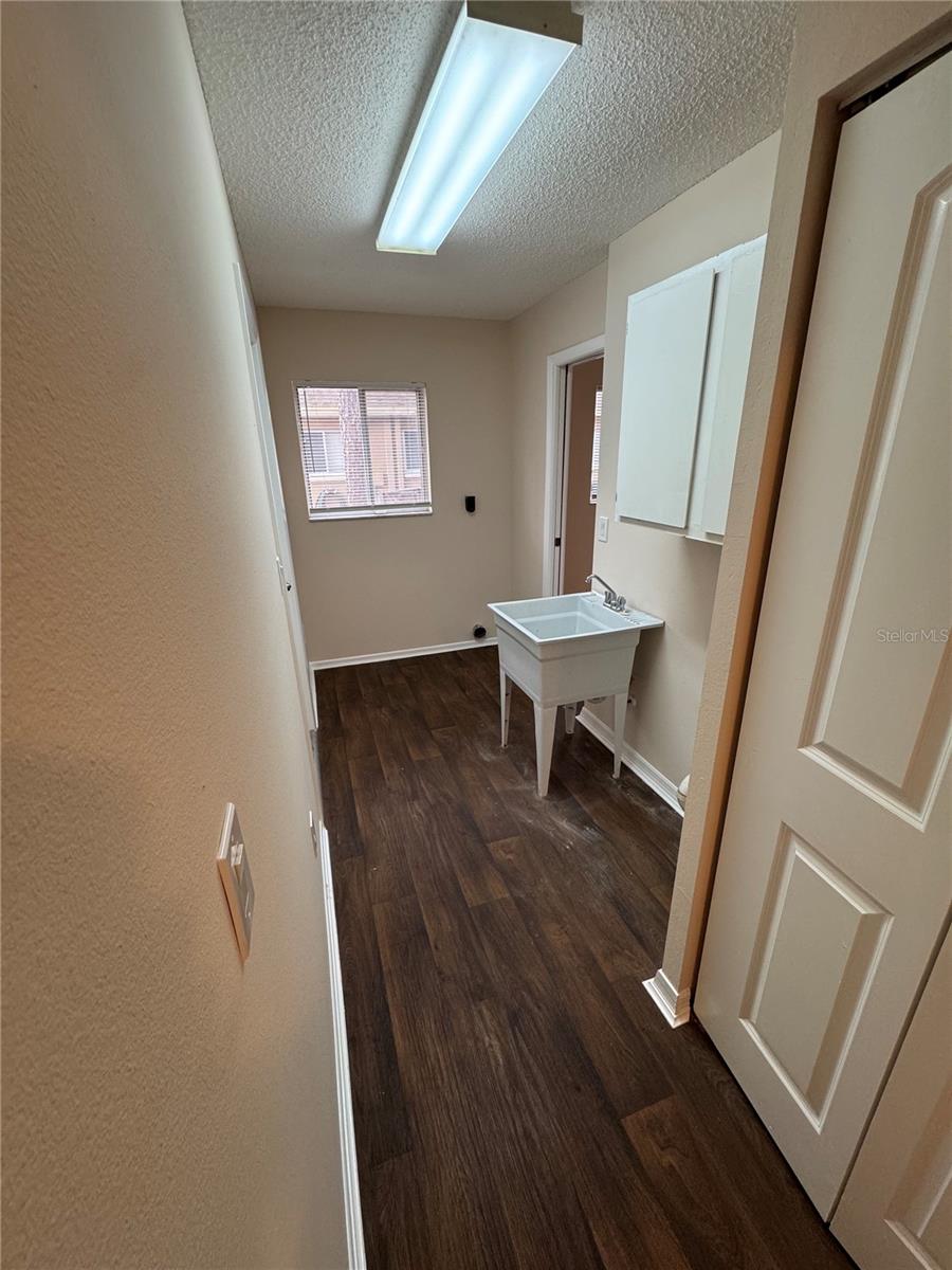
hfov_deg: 85.7
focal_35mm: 14
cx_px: 476
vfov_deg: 102.1
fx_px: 513
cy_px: 635
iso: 200
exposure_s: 1/120
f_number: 2.2
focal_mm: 2.22
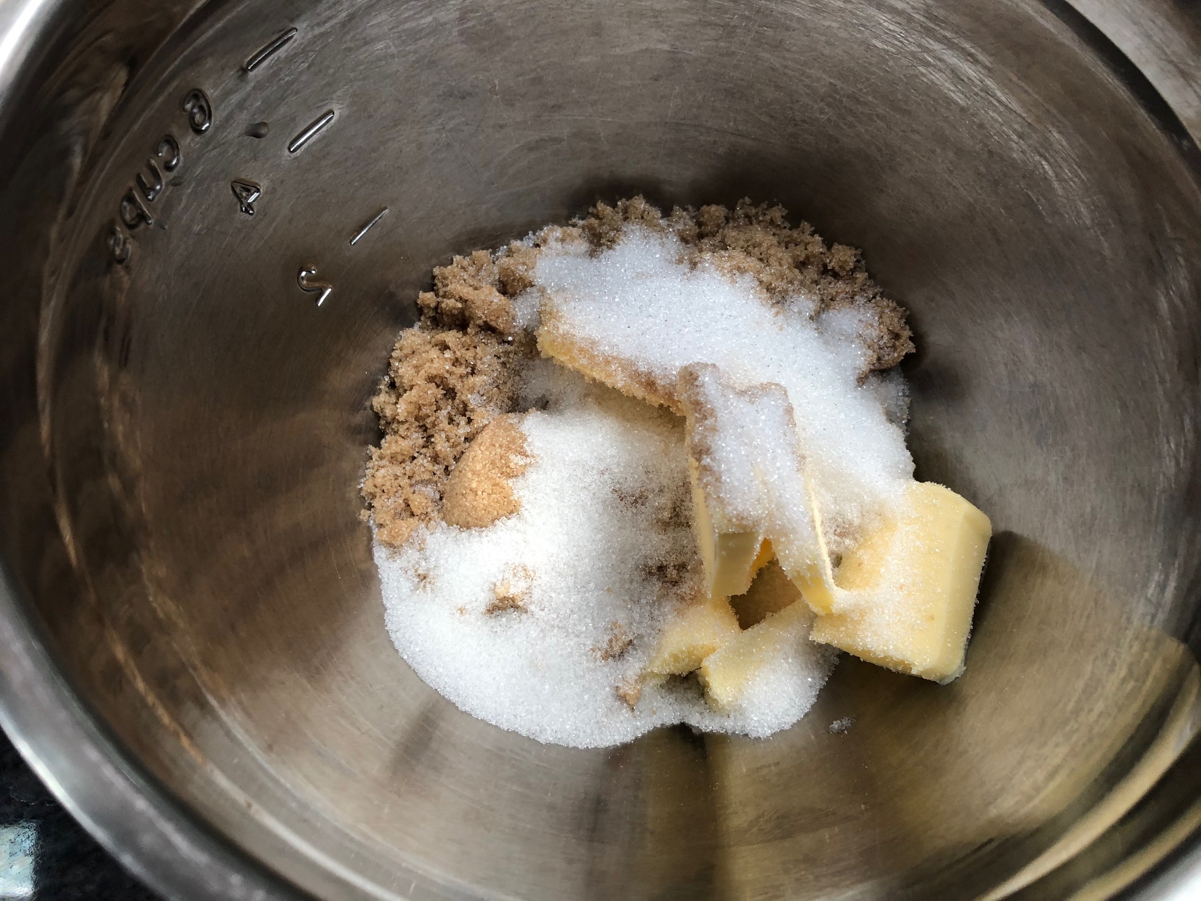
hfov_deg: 63.4
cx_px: 600
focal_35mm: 28
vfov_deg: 49.7
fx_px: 971
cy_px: 450
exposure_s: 1/30
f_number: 1.8
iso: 25
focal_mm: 3.99
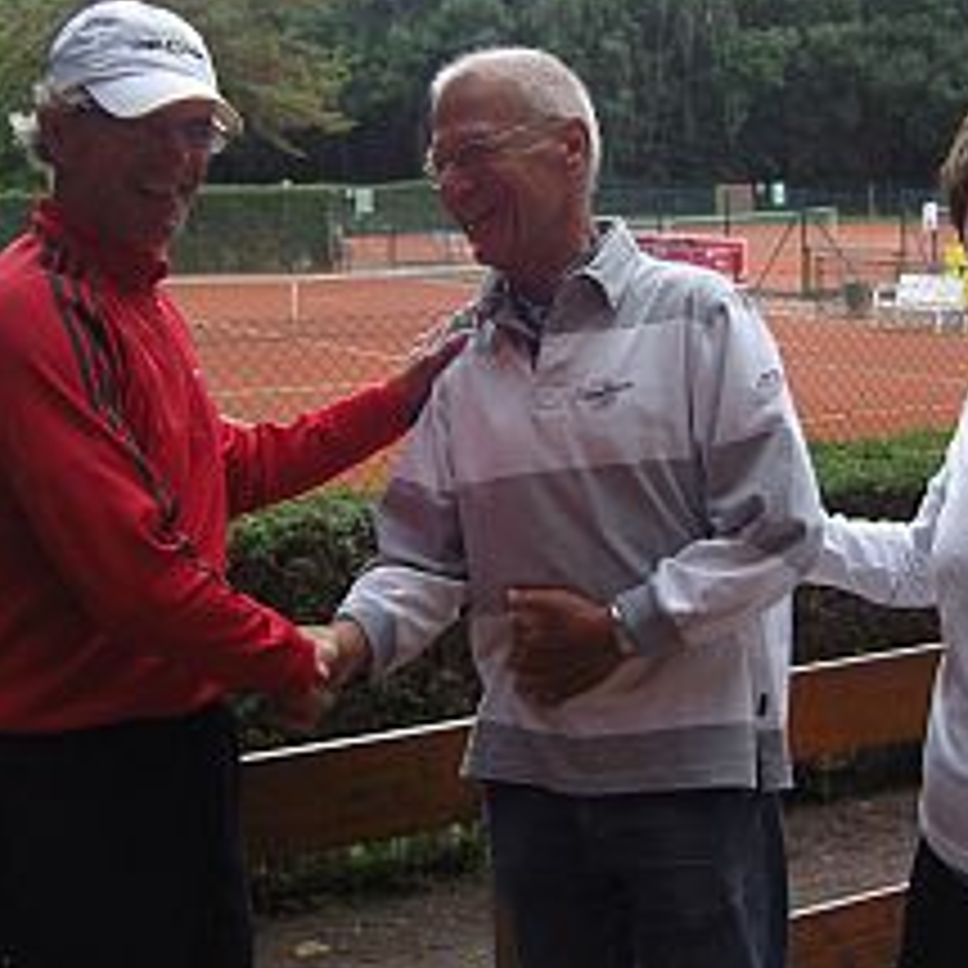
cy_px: 324
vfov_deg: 30.3
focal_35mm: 56
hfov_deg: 30.4
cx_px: 603
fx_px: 1772
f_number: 2.8
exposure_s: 1/400
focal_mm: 7.3
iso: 100
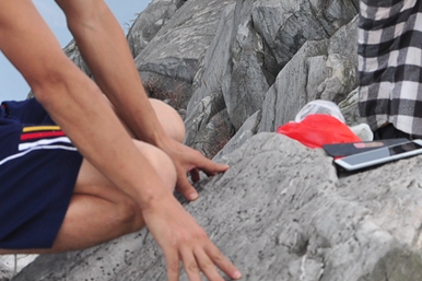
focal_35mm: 167
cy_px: -63
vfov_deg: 8.1
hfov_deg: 12.3
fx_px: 1957
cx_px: 268
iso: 200
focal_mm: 42
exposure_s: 1/640
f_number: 7.1
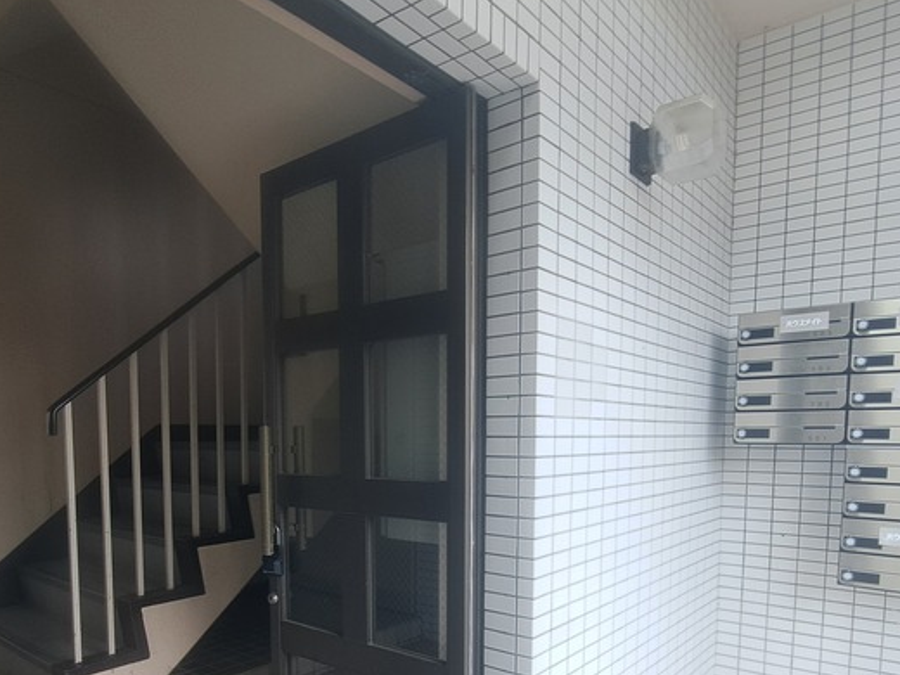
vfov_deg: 54.5
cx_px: 407
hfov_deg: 71.4
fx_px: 624
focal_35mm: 24
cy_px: 497
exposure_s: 1/100
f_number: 2.2
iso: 50
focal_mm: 1.74
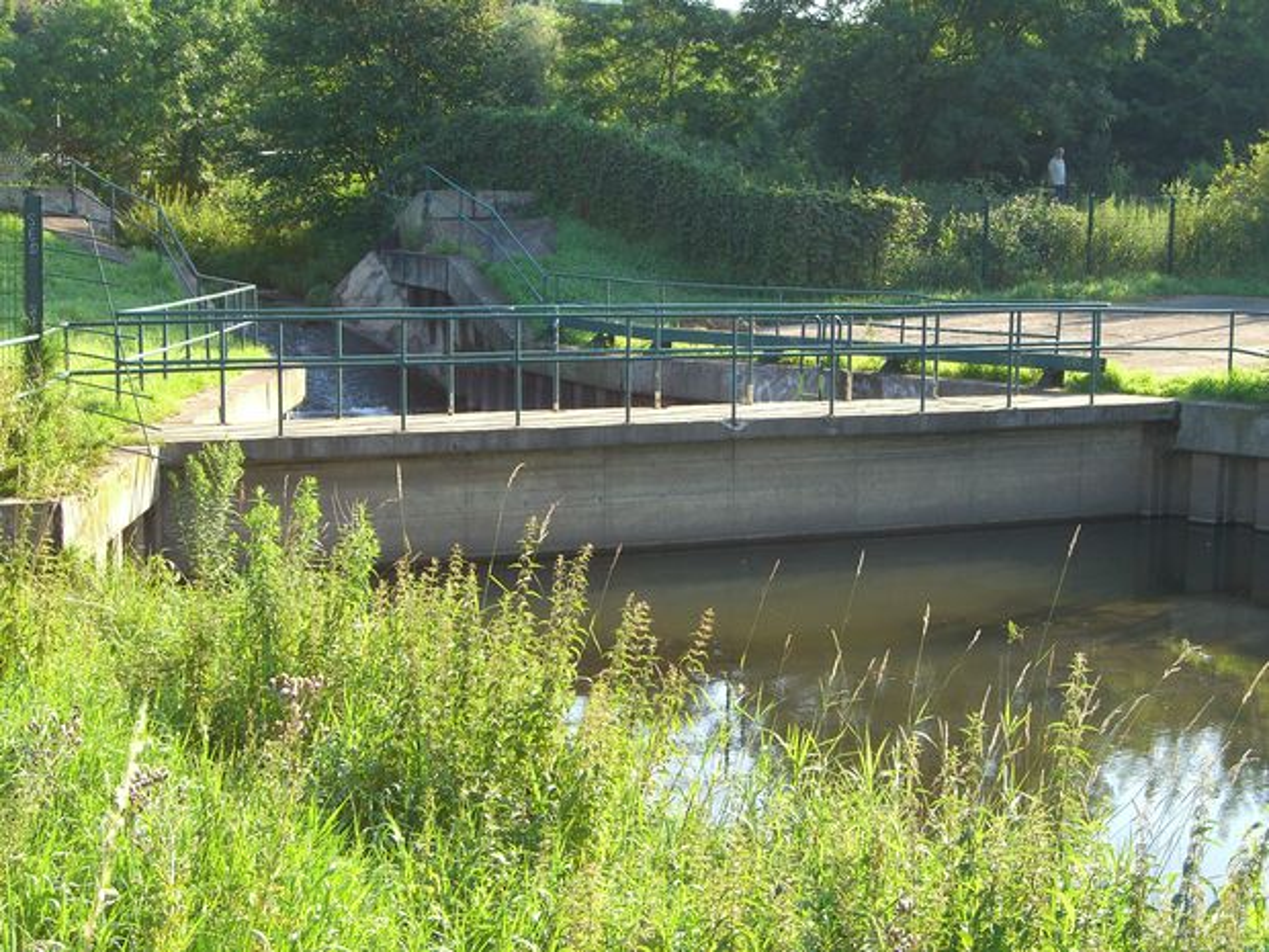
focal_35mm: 57
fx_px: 2090
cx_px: 634
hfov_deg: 33.8
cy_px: 476
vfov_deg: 25.7
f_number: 3.6
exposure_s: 1/160
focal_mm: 11.8
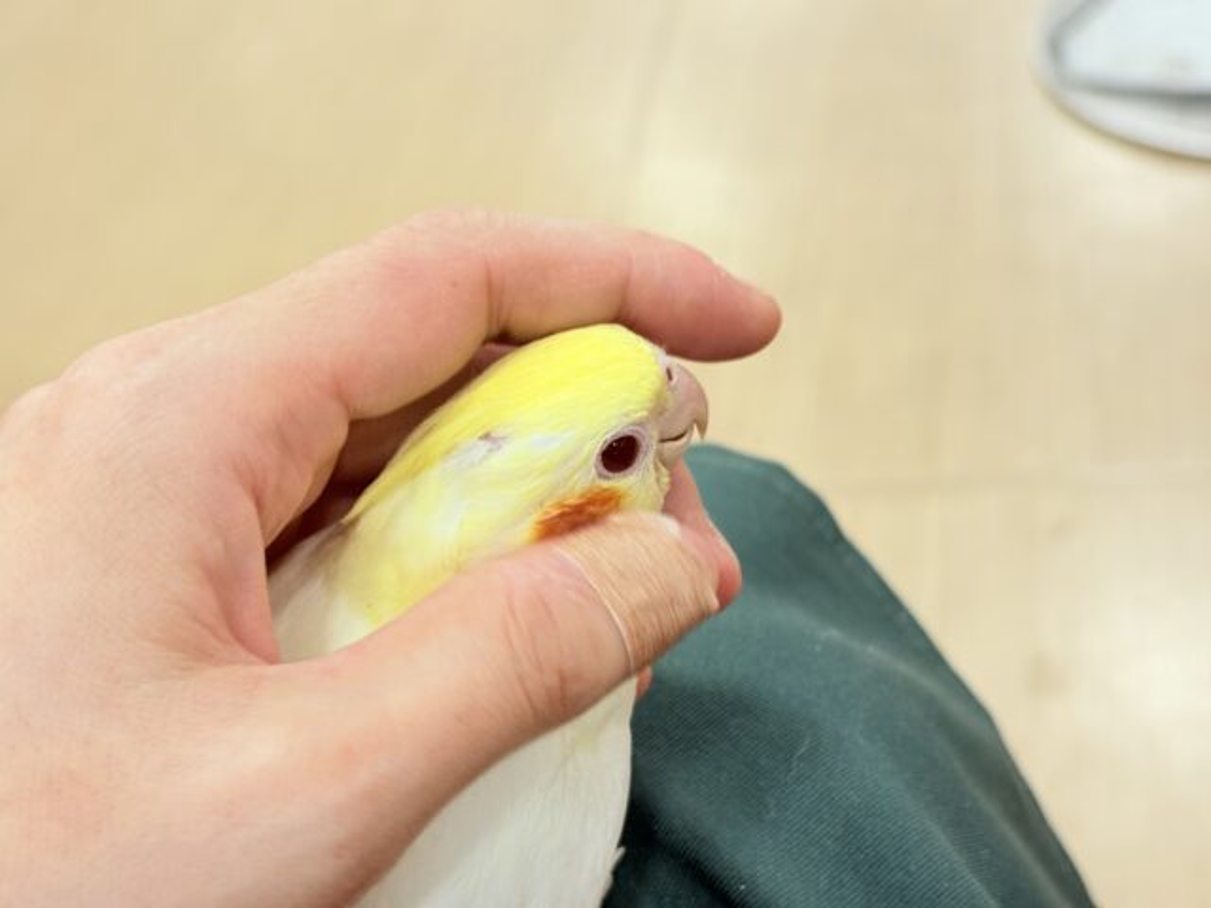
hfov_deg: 36.8
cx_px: 606
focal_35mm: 52
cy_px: 454
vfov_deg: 28.0
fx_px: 1819
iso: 80
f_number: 1.6
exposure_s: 1/50
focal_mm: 5.96
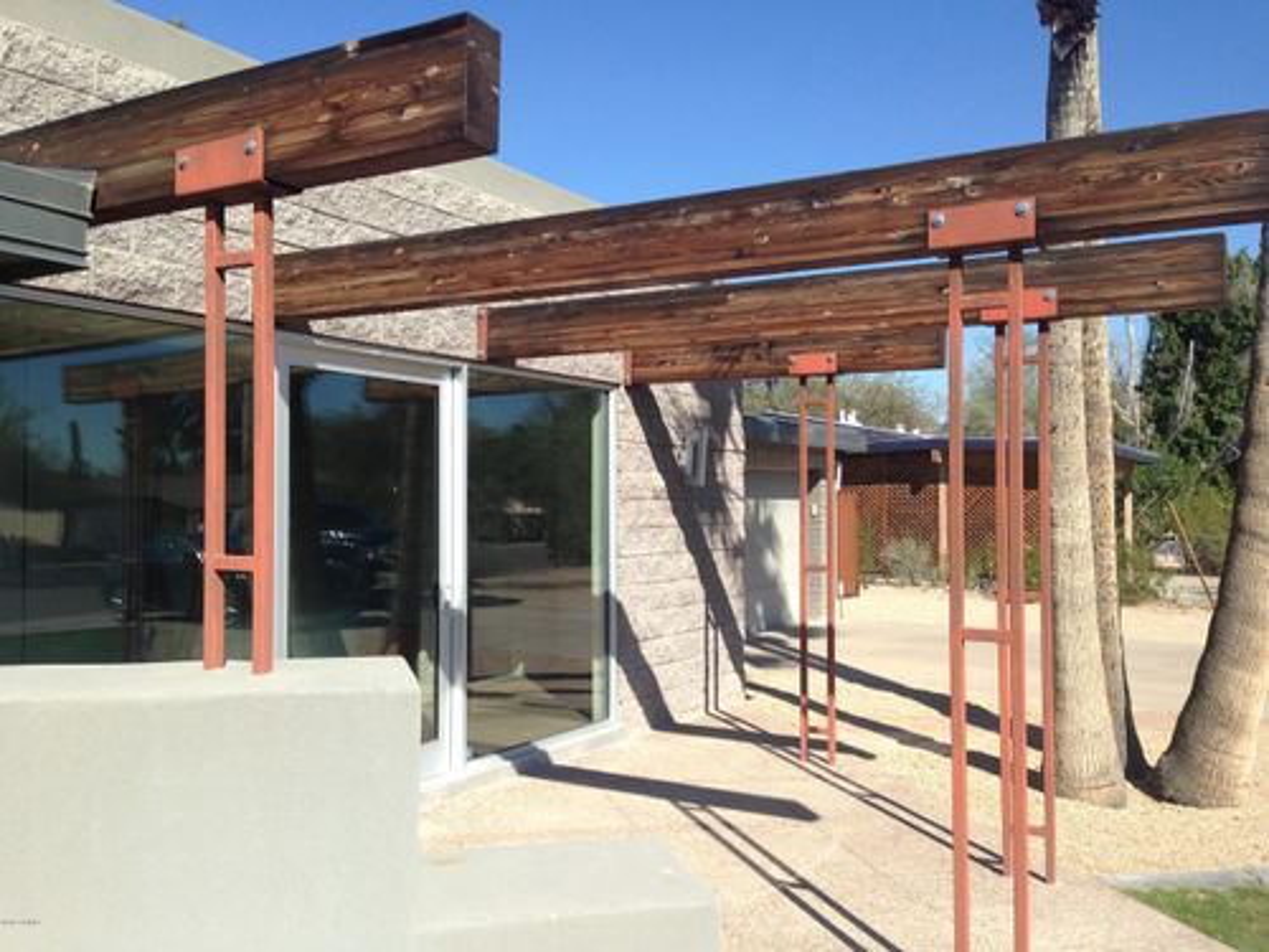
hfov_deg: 55.4
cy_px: 476
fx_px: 1210
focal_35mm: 33
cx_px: 634
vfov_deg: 42.9
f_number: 2.4
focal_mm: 4.12
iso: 50
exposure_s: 1/1290
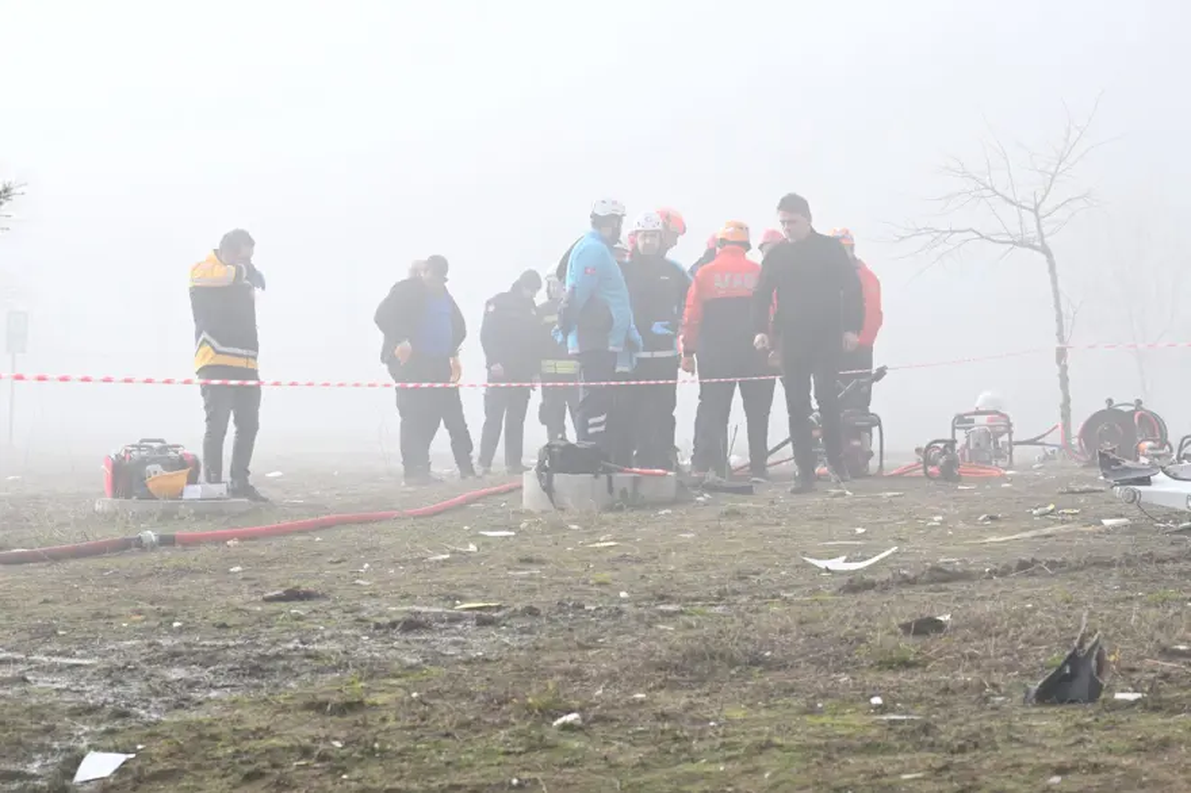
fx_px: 3472
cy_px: 396
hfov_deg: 19.5
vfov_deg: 13.0
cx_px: 596
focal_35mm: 105
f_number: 5.6
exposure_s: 1/1250
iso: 400
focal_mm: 70
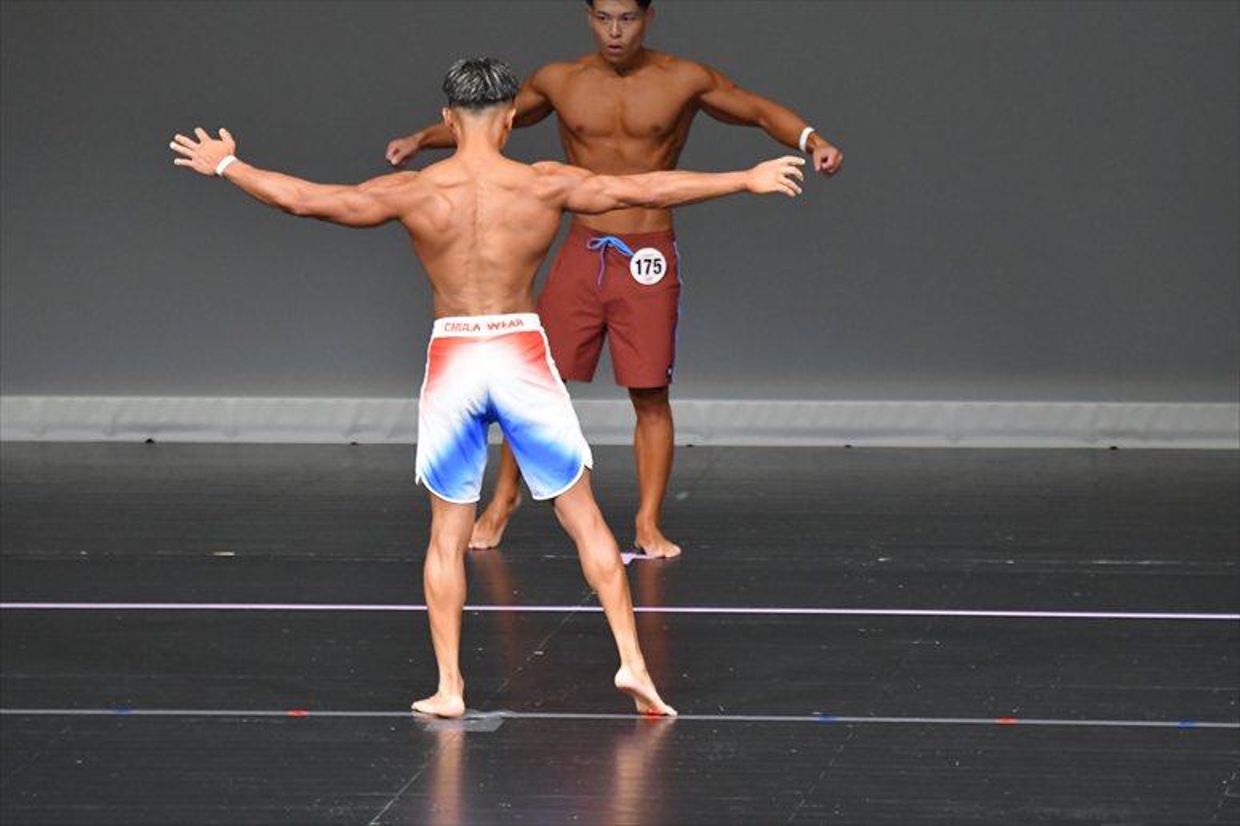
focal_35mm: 345
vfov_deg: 4.0
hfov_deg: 6.0
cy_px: 413
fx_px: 11878
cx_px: 620
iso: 5000
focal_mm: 230
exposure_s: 1/400
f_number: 5.6
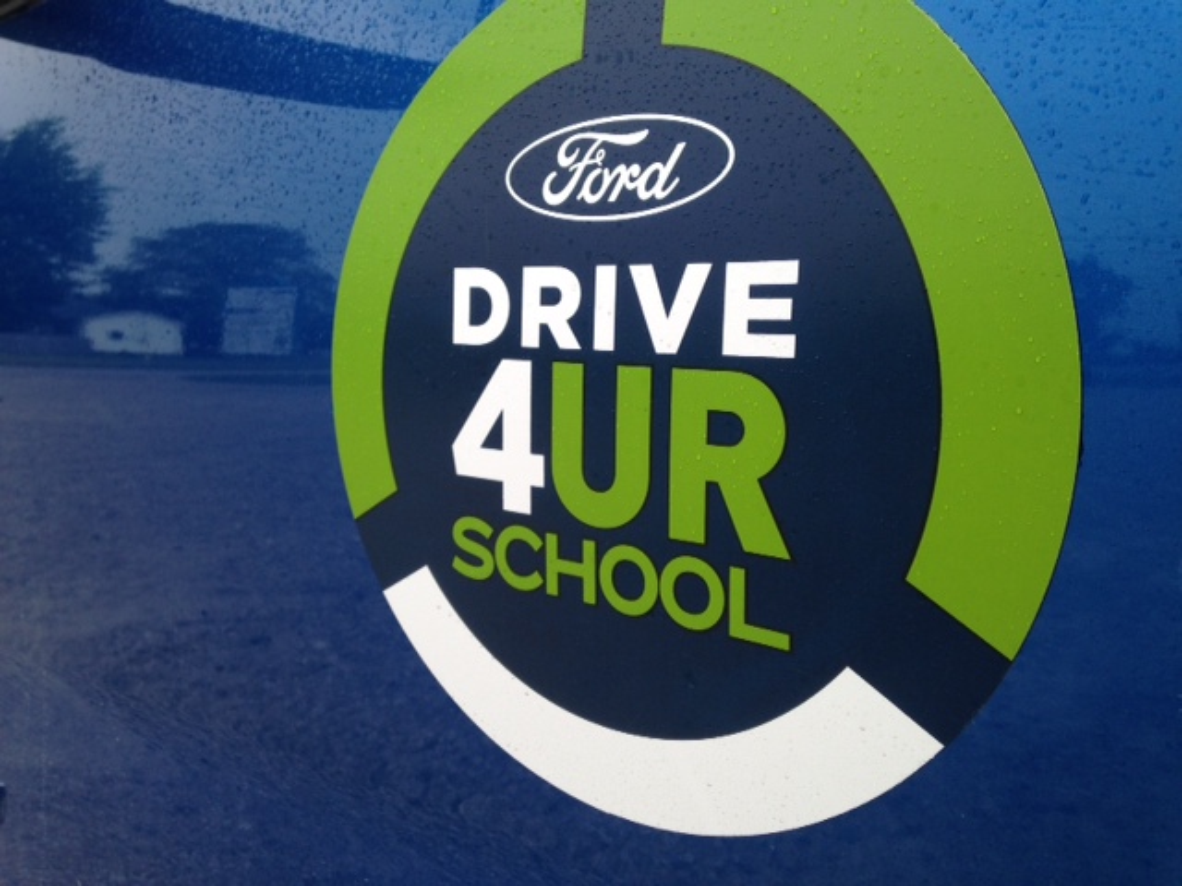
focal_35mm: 33
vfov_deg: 42.9
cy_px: 443
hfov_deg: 55.4
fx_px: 1127
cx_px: 591
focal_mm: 4.12
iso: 50
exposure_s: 1/323
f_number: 2.4
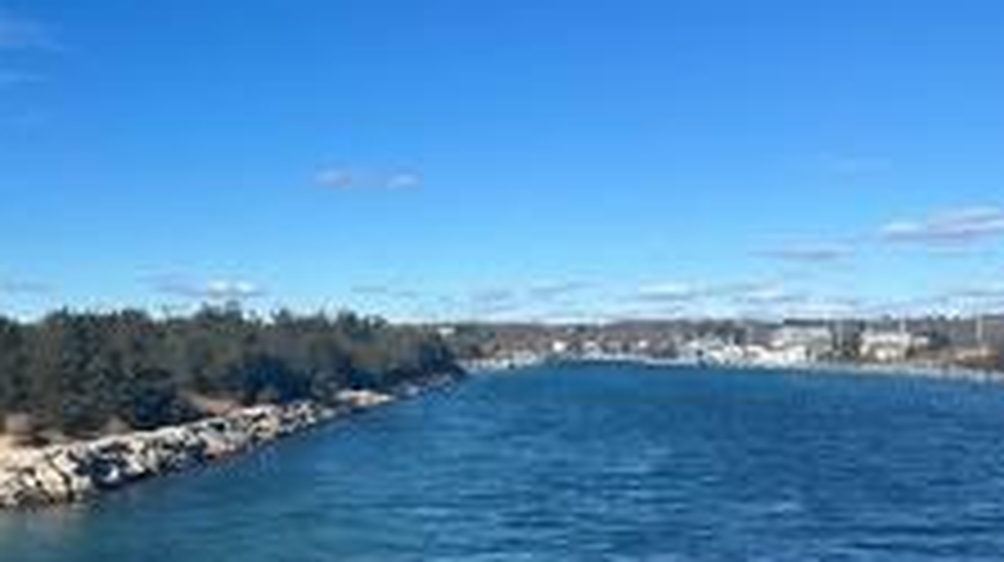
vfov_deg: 25.0
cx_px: 243
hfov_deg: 42.3
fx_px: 1250
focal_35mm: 47
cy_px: 432
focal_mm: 6.86
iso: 80
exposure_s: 1/5525
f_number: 1.78
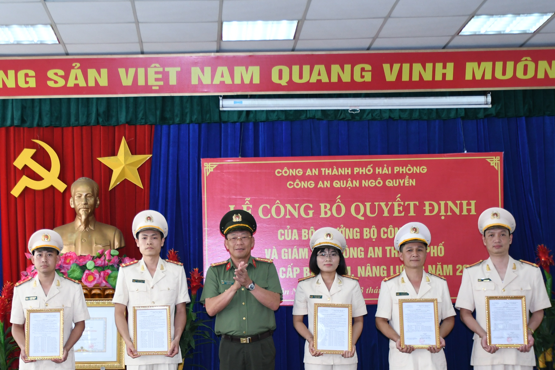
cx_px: 207
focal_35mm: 82
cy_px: 280
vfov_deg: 16.6
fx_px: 1261
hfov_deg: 24.8
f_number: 4.2
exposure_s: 1/200
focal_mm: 35
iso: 1000
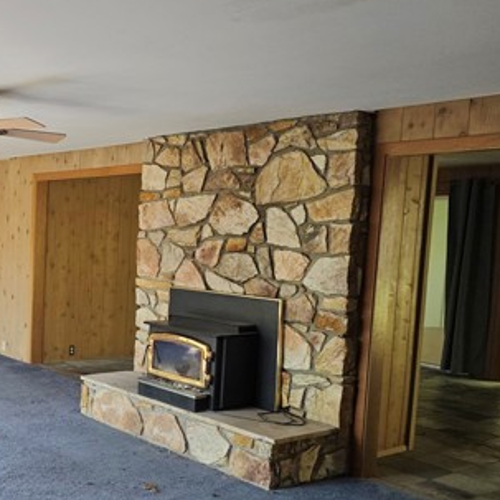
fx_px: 703
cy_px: 292
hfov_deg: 35.5
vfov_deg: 39.1
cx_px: 3
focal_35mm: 43
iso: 125
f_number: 1.7
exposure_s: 1/180
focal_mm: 6.3
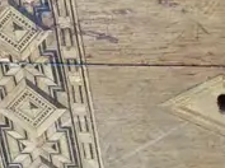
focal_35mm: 174
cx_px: 399
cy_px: -46
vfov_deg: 8.4
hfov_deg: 10.7
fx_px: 1129
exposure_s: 1/40
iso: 2500
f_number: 5.6
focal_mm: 15
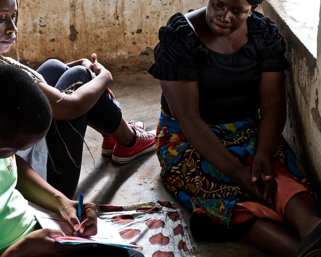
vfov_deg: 19.4
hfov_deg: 24.1
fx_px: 751
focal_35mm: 79
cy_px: 104
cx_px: 187
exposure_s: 1/40
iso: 800
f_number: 5.6
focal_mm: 45
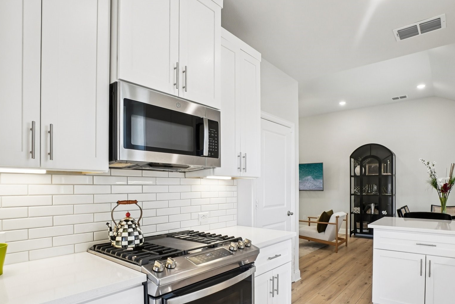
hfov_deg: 83.8
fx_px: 253
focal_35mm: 20
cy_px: 186
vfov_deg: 61.3
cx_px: 248
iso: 400
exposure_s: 1/40
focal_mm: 10
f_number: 8
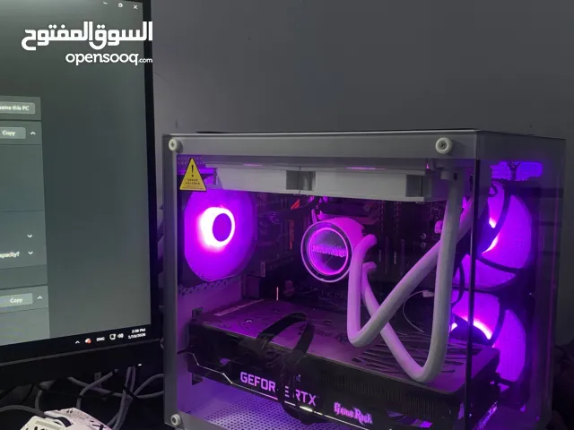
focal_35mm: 26
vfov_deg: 53.1
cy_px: 215
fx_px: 431
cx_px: 287
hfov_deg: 67.3
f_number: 1.8
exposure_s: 1/50
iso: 200
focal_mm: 4.25
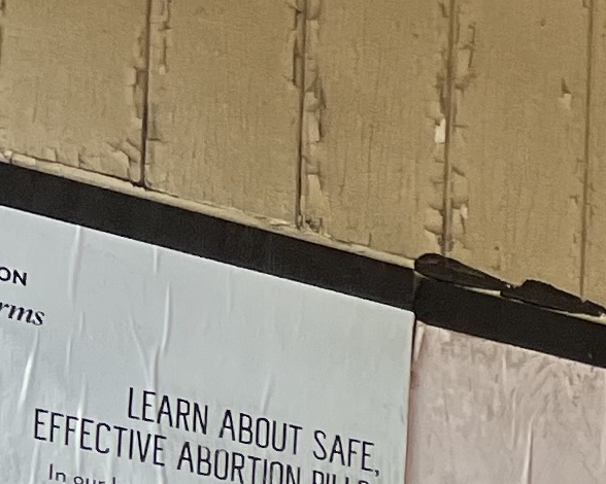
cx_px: 1787
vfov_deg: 7.9
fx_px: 3120
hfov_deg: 9.1
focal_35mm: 174
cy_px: 1353
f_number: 1.5
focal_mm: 5.7
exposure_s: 1/1009
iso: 50
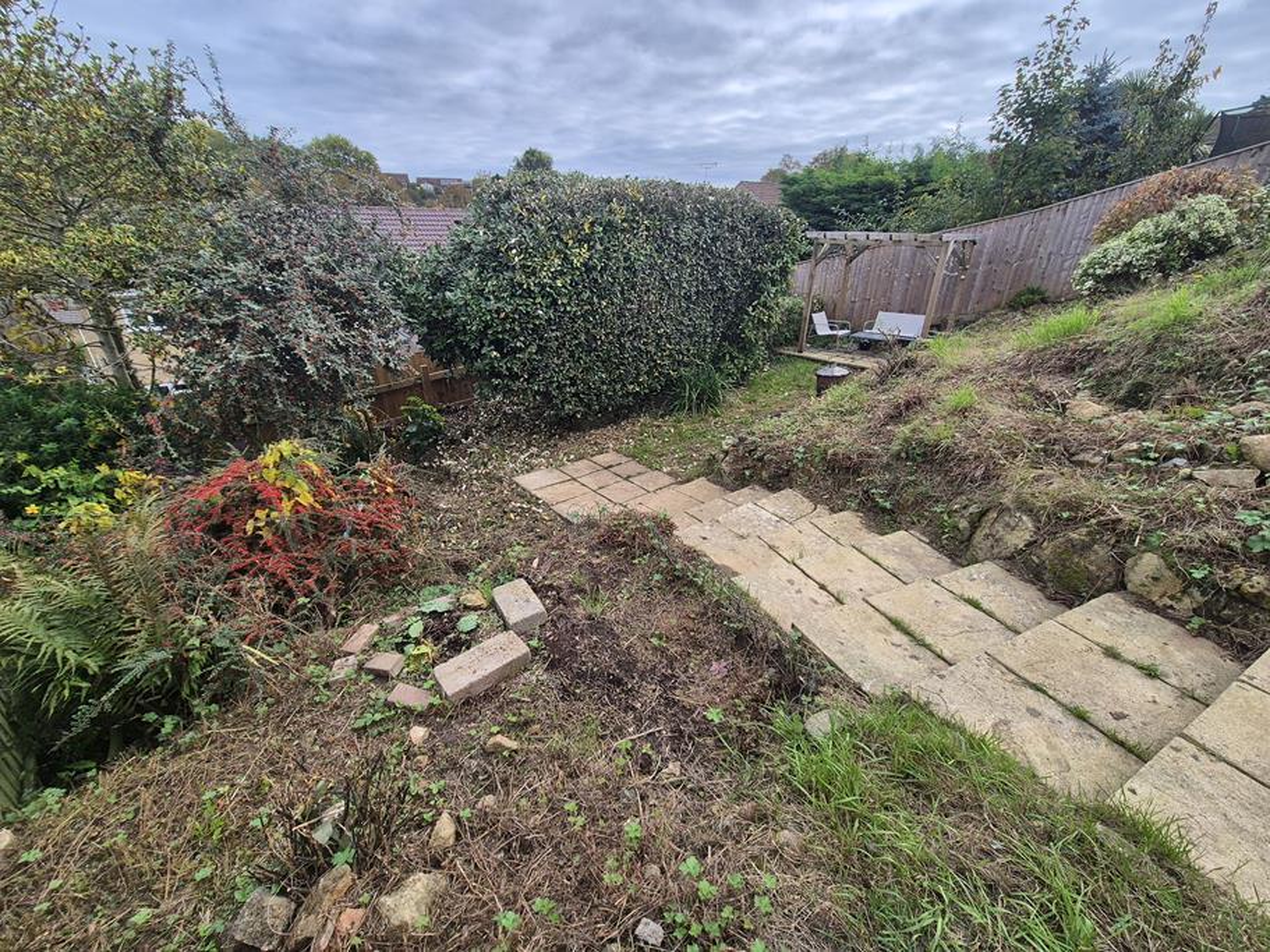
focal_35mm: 13
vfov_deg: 89.9
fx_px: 477
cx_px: 635
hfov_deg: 106.2
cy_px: 476
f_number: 2.2
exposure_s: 1/768
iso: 50
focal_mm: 2.2
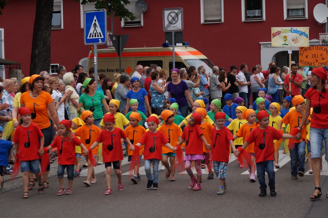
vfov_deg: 13.0
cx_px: 164
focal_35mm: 105
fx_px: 956
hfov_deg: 19.5
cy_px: 109
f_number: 5.6
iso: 100
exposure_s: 1/250
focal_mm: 70
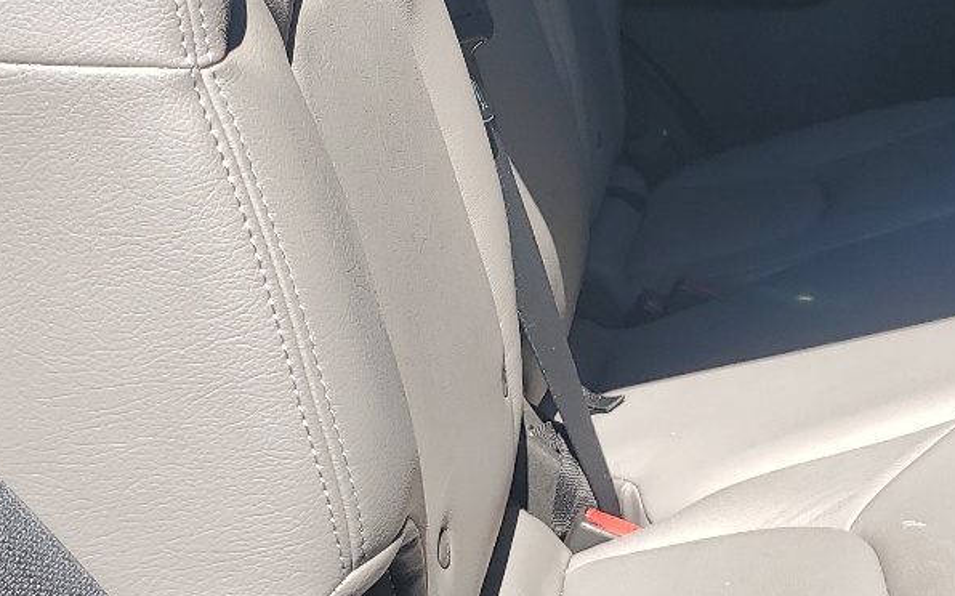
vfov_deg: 17.3
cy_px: 48
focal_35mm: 74
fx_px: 1925
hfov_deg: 26.8
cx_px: 875
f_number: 1.5
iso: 50
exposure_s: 1/1429
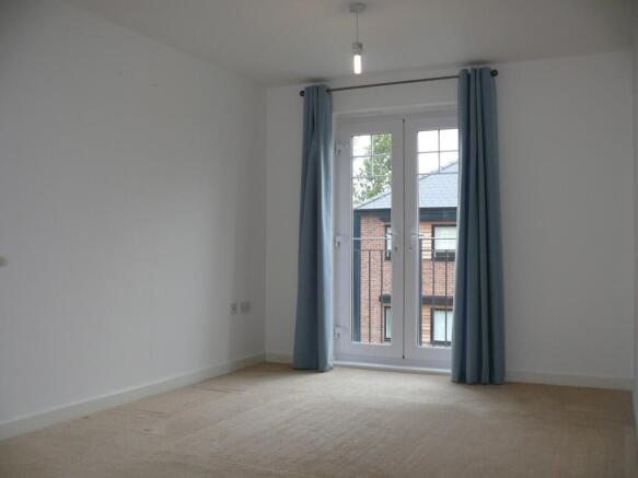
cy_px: 239
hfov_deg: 52.6
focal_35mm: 35
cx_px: 319
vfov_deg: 40.7
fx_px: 645
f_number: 2.8
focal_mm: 7.4
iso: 100
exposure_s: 1/80
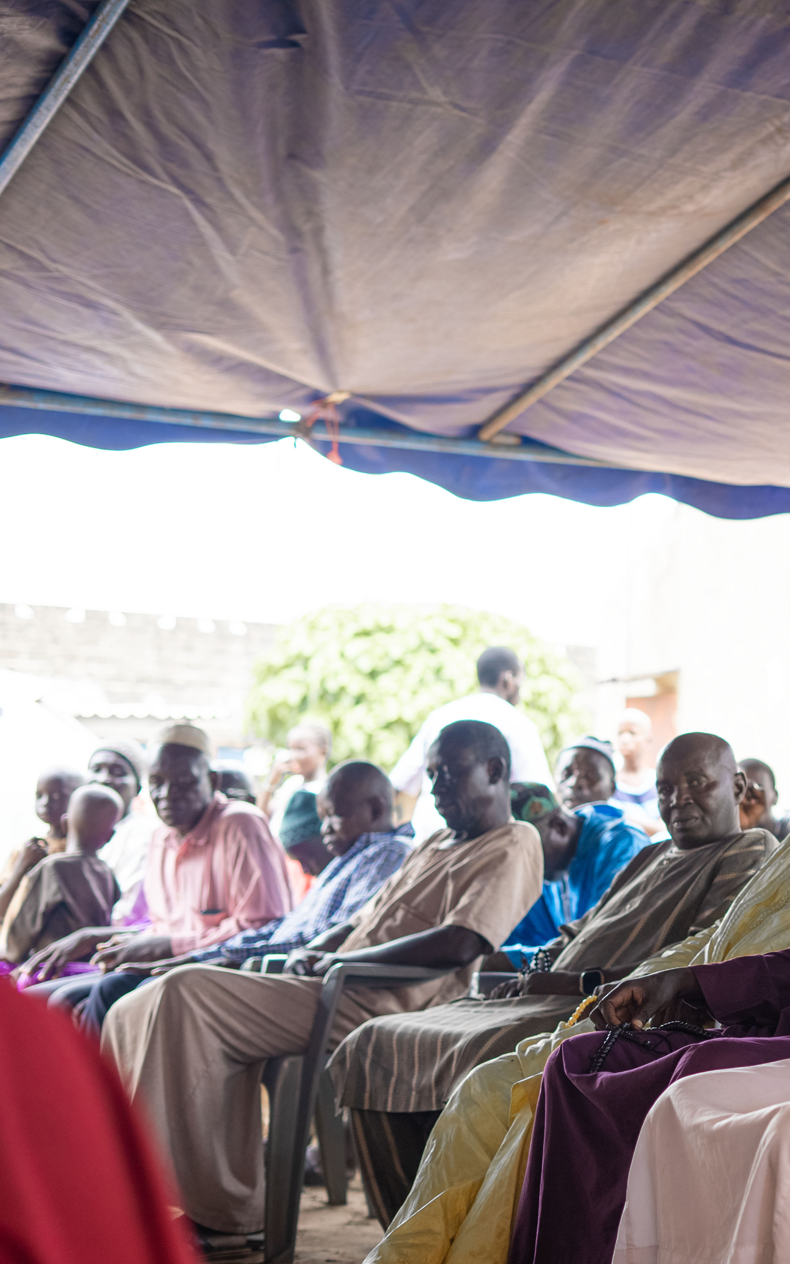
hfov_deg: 16.4
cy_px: 630
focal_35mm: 77
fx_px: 2652
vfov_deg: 26.8
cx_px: 902
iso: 1000
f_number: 2.5
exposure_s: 1/200
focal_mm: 50
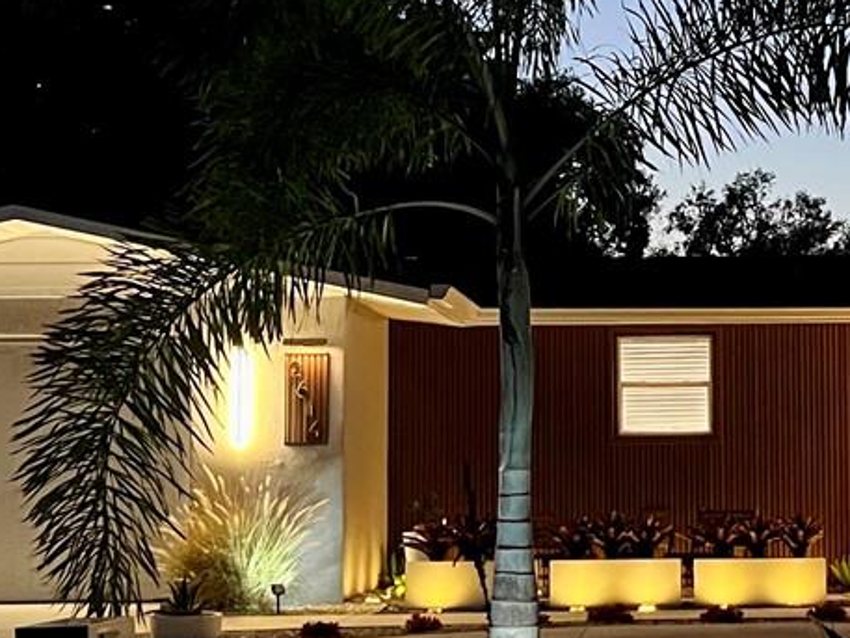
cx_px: 675
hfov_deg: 21.3
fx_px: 2235
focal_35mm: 91
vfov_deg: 16.2
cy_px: 405
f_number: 1.5
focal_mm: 5.7
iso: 500
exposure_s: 1/44
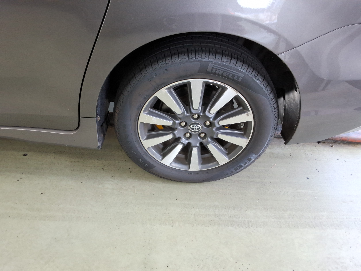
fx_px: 292
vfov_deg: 49.7
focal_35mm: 28
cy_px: 136
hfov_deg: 63.4
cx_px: 180
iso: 48
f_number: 1.9
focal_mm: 2.91
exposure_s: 1/60
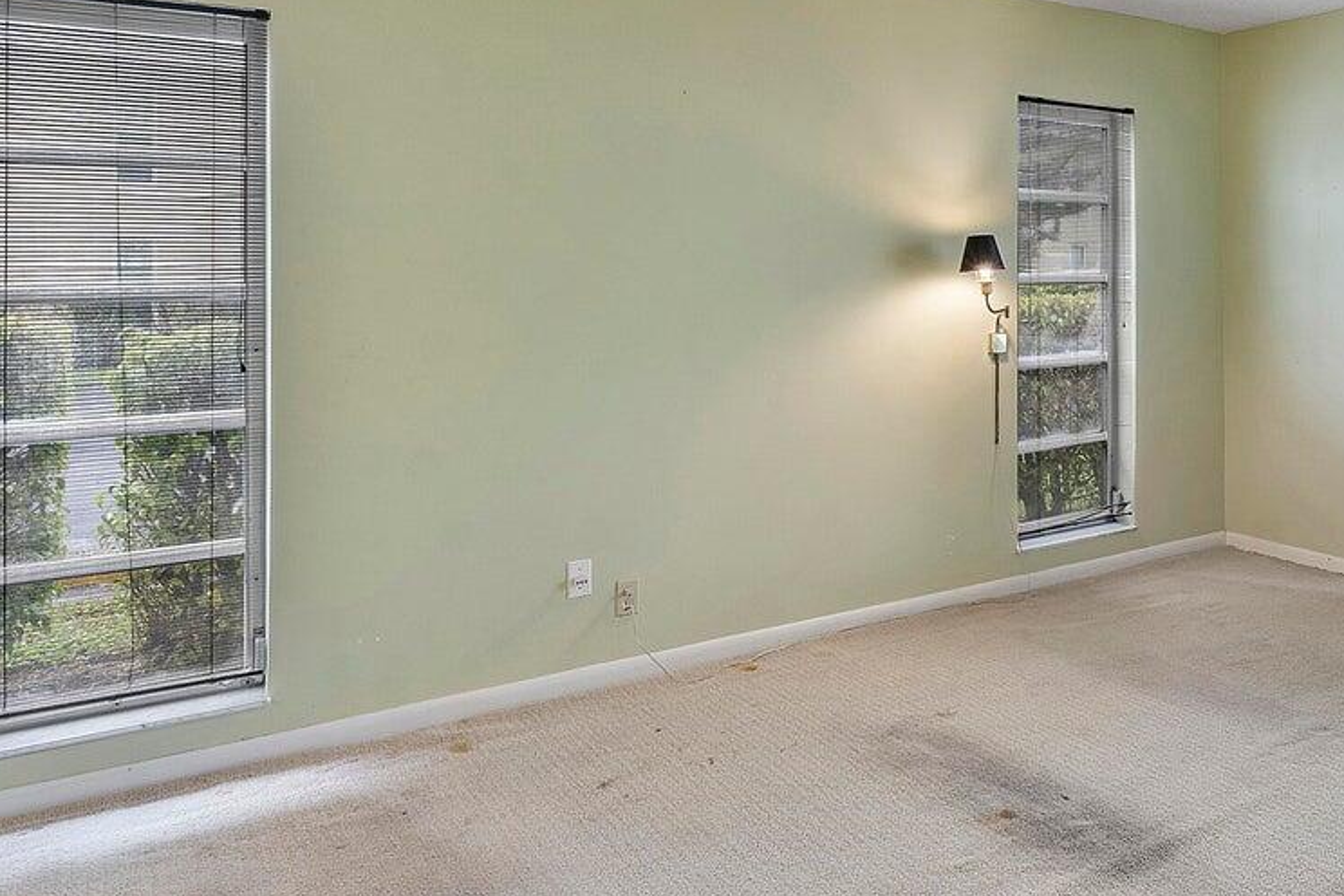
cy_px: 267
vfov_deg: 41.5
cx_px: 1126
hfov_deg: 54.9
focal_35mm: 31
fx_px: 1157
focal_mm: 10
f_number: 11
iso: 160
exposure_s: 1/5
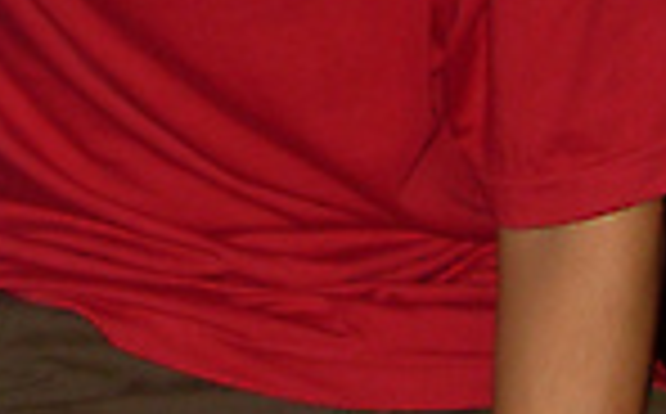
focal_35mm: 151
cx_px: -126
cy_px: -245
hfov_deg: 13.5
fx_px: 2737
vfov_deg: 8.4
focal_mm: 6.3
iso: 100
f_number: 2.8
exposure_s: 1/45
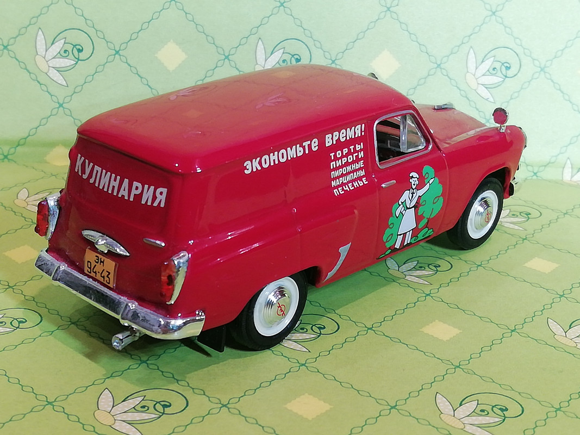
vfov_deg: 23.6
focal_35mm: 62
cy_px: 218
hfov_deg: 31.2
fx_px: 1039
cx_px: 290
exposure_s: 1/33.3
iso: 200
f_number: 2.2
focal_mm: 3.46
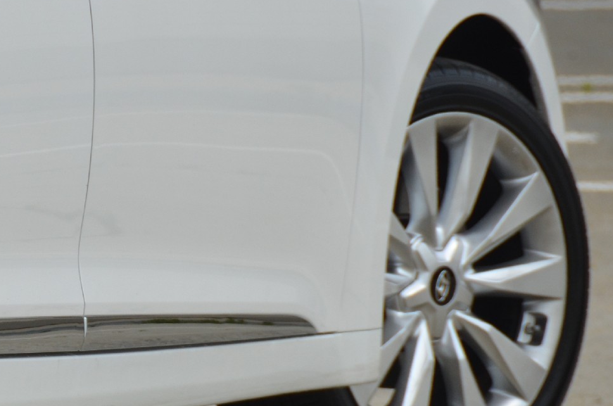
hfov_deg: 2.7
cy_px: 171
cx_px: -140
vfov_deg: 1.8
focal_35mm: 775
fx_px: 13168
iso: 400
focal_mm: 200
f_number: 6.3
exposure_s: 1/1600
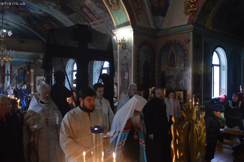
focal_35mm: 29
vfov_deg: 44.9
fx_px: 196
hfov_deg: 63.7
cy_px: 83
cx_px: 114
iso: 3200
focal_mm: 18
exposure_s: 1/80
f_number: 3.5
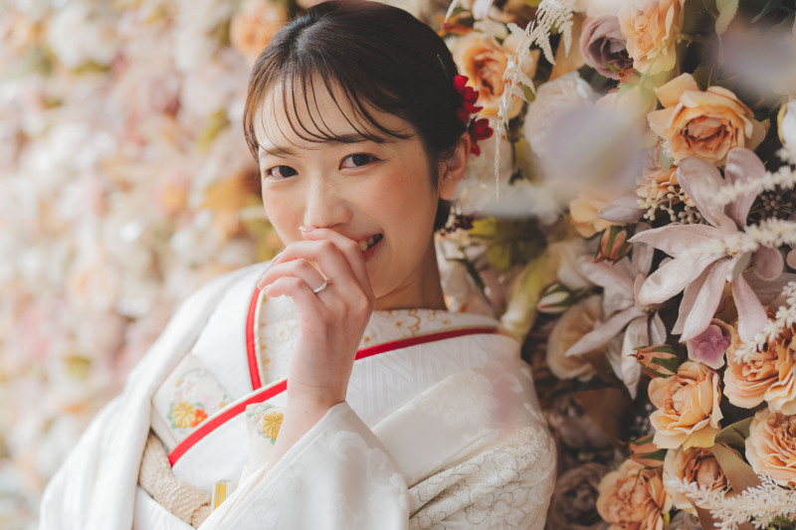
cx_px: 398
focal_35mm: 50
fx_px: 1105
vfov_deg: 27.0
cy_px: 265
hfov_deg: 39.6
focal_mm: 50
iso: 160
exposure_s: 1/125
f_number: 2
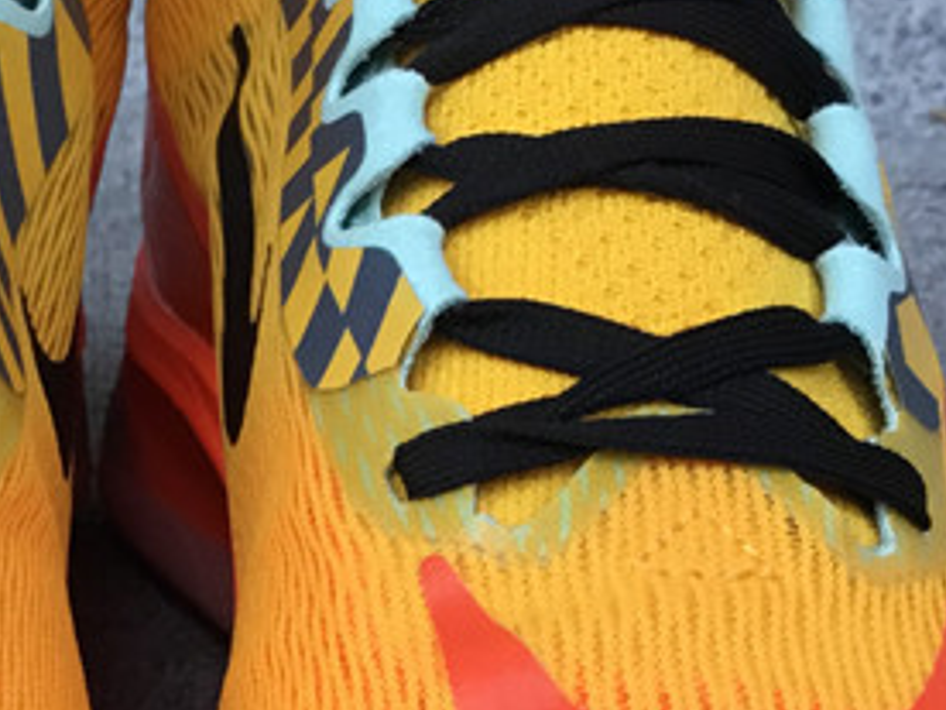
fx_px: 2760
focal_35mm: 101
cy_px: 667
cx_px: 168
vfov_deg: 14.5
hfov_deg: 19.2
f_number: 2.4
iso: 32
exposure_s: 1/33
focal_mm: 3.3
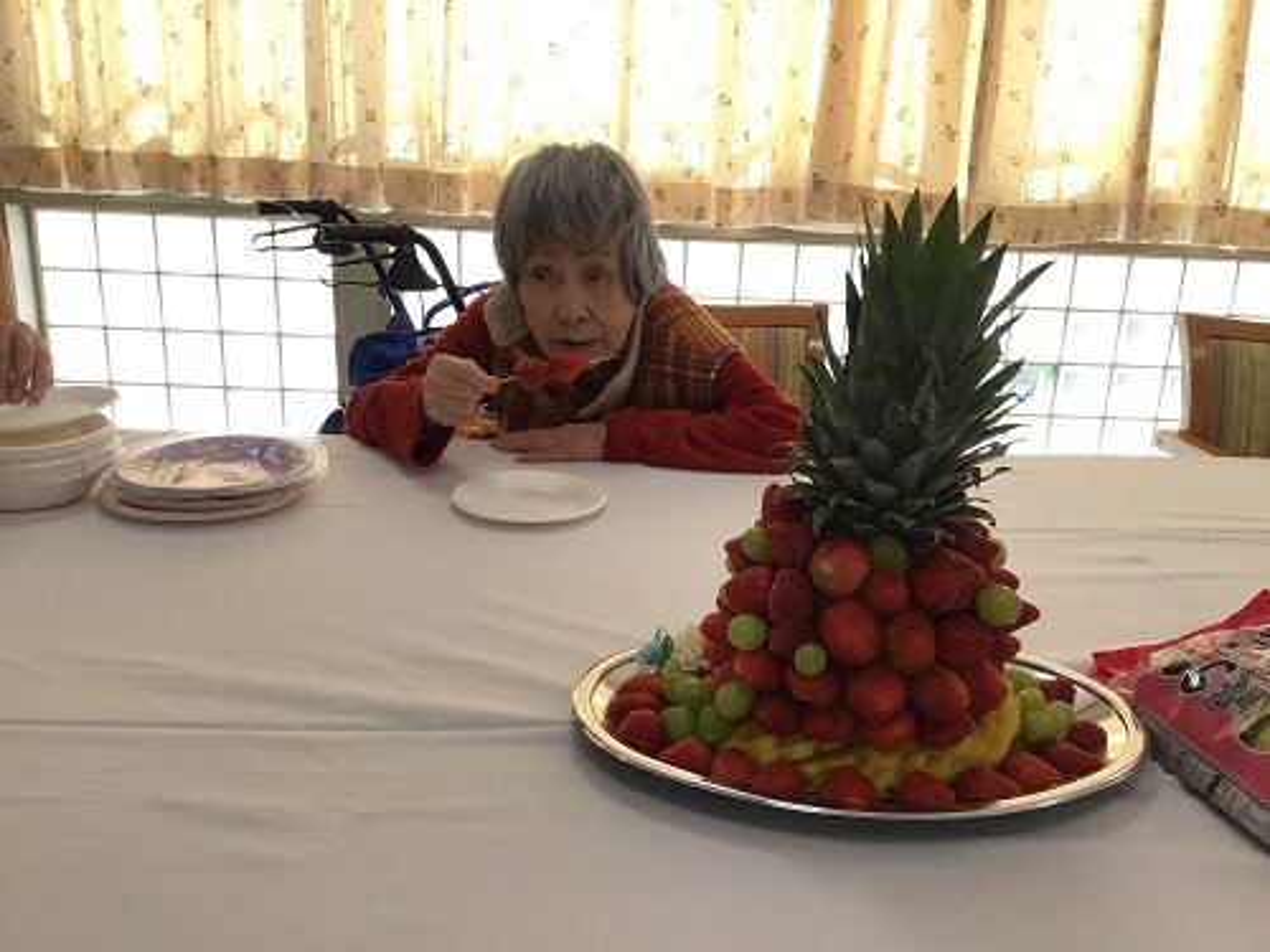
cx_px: 635
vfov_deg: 45.4
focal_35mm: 31
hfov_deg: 58.4
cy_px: 476
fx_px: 1137
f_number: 2.4
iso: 32
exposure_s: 1/120
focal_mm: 3.3
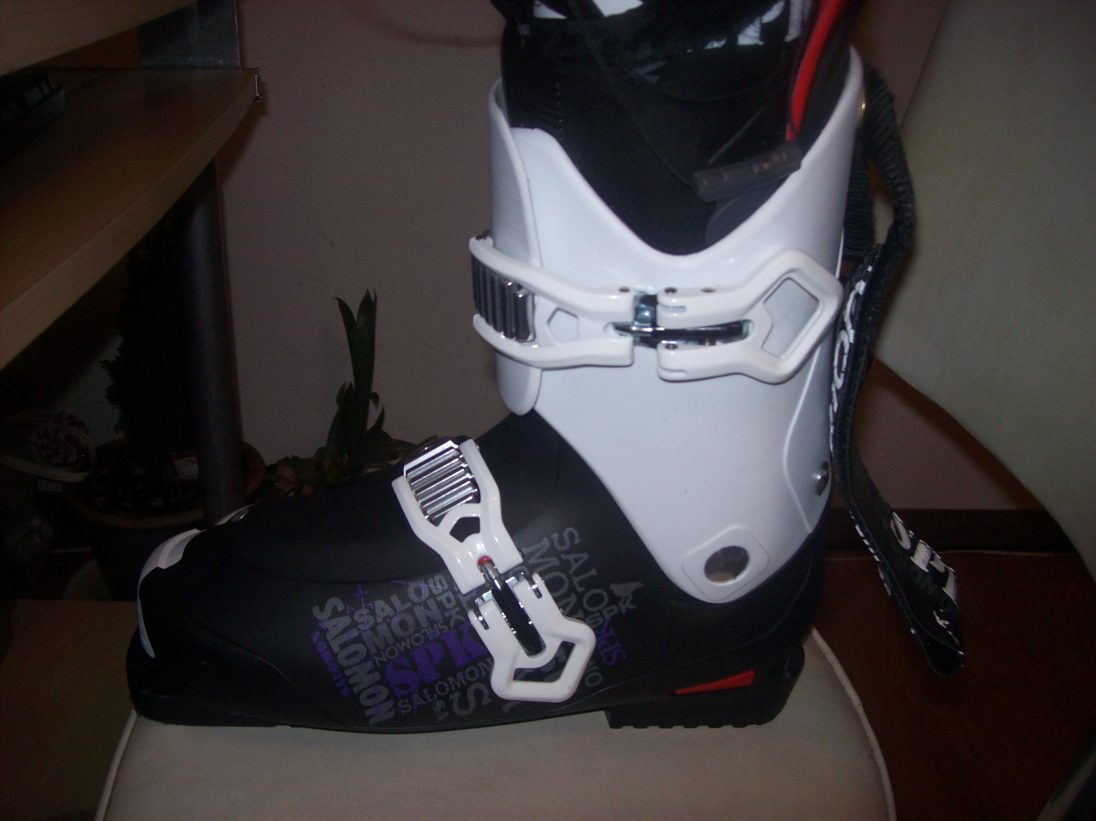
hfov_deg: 51.4
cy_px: 410
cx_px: 548
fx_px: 1139
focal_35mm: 36
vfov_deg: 39.6
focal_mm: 6
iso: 80
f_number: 2.7
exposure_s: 1/64
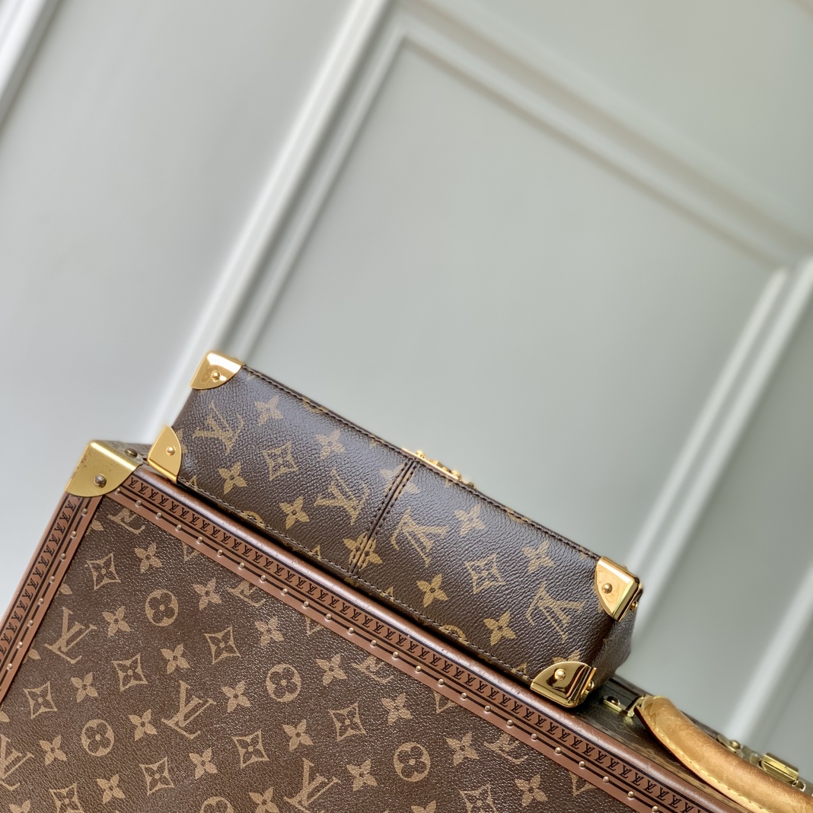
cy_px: 434
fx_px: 1647
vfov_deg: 27.7
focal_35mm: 62
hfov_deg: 27.7
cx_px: 404
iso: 16
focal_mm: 6
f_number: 2.4
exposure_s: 1/132
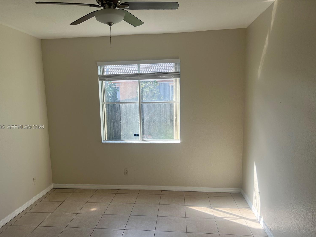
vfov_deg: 49.7
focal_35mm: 28
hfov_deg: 63.4
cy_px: 127
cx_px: 148
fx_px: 256
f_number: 1.5
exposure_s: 1/639
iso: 50
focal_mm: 5.7
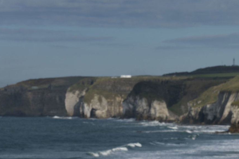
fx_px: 1500
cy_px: 70
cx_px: 205
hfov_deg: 9.1
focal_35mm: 226
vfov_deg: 6.1
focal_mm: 122
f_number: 16
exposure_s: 1/200
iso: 160
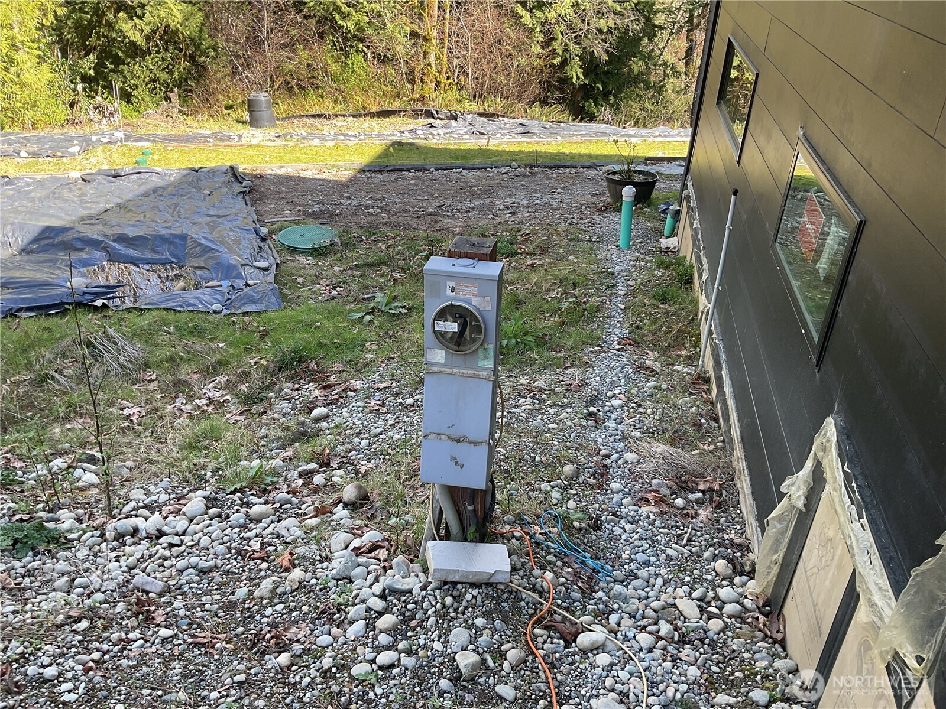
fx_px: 793
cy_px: 354
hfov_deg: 61.7
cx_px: 473
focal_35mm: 29
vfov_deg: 48.2
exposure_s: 1/120
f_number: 1.8
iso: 20
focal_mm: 3
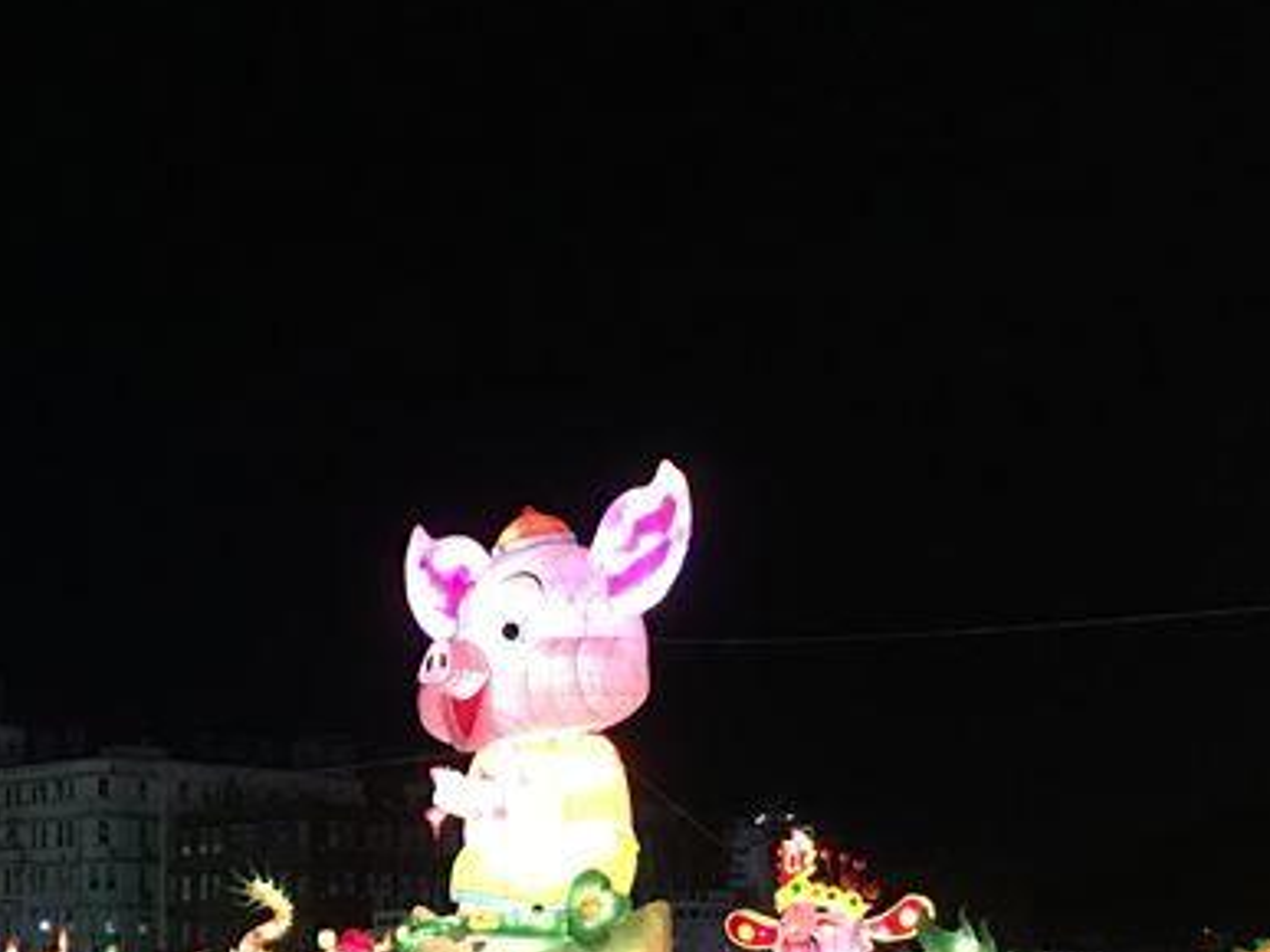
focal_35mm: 60
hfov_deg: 30.2
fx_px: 2201
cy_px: 860
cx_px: 36
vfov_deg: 23.7
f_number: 2.2
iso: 64
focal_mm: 4.15
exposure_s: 1/4
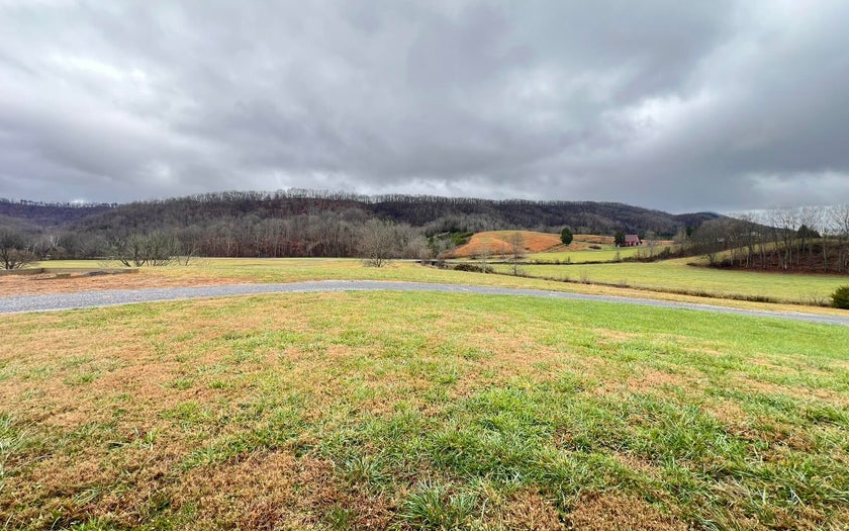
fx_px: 324
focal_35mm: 14
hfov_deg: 105.3
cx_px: 422
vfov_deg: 78.6
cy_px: 251
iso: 32
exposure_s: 1/130
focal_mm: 1.57
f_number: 1.8
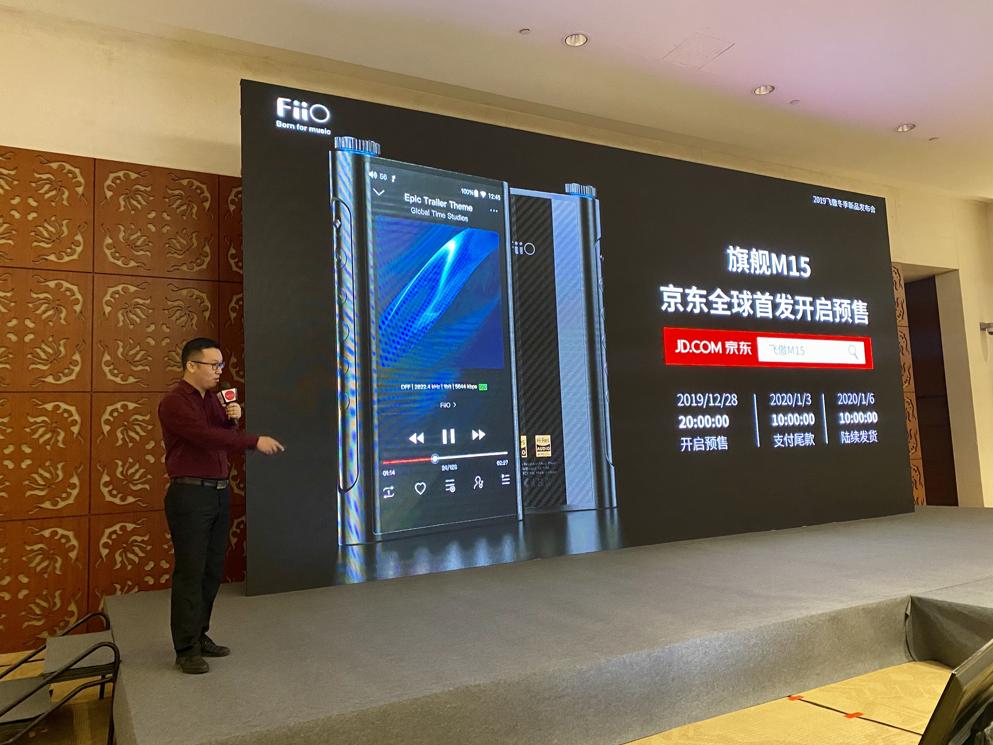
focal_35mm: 26
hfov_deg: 67.3
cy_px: 372
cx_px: 496
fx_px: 746
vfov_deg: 53.1
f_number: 1.8
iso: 400
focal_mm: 4.25
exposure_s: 1/33
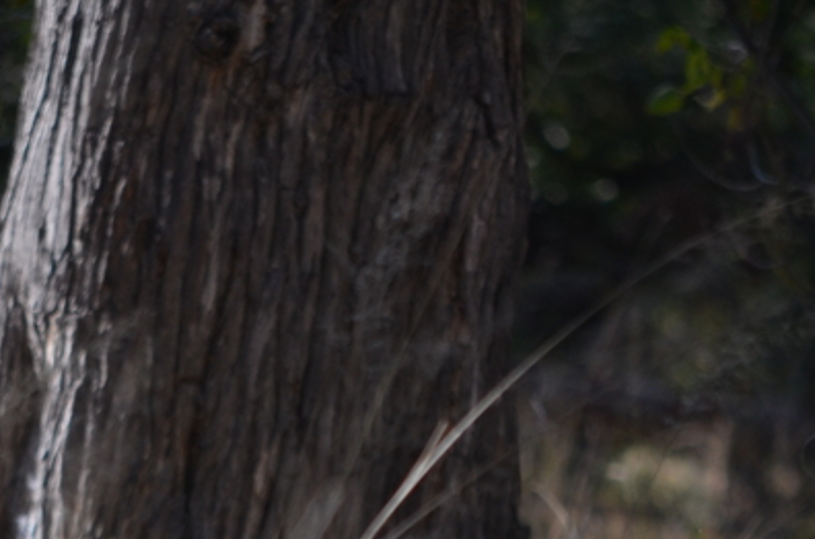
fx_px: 32838
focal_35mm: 1454
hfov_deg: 1.4
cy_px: 833
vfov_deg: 0.9
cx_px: 126
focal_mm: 300
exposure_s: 1/500
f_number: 5.6
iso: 250
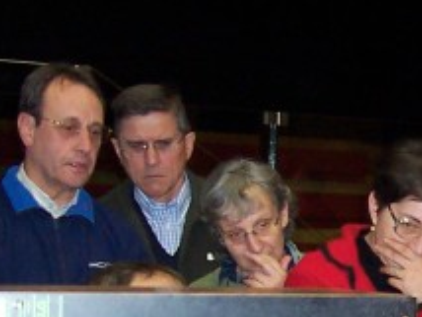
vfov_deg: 10.7
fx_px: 1684
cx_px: 554
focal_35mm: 138
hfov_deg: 13.7
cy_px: 329
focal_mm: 5.6
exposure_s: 1/60
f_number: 2.8
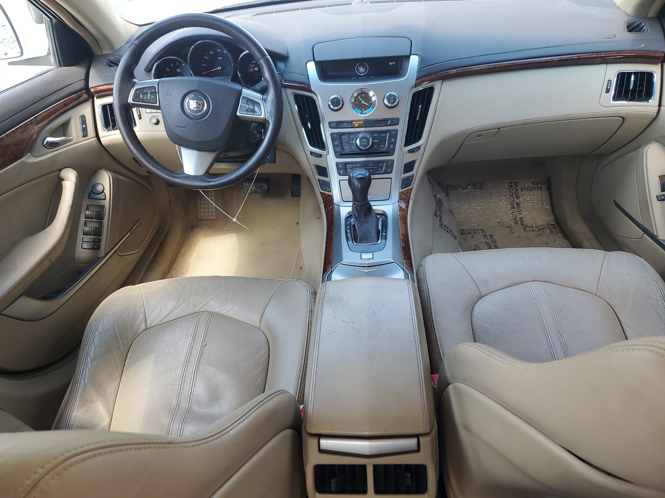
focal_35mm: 26
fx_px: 499
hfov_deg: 67.3
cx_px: 332
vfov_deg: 53.1
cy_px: 249
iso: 50
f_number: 1.5
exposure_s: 1/135
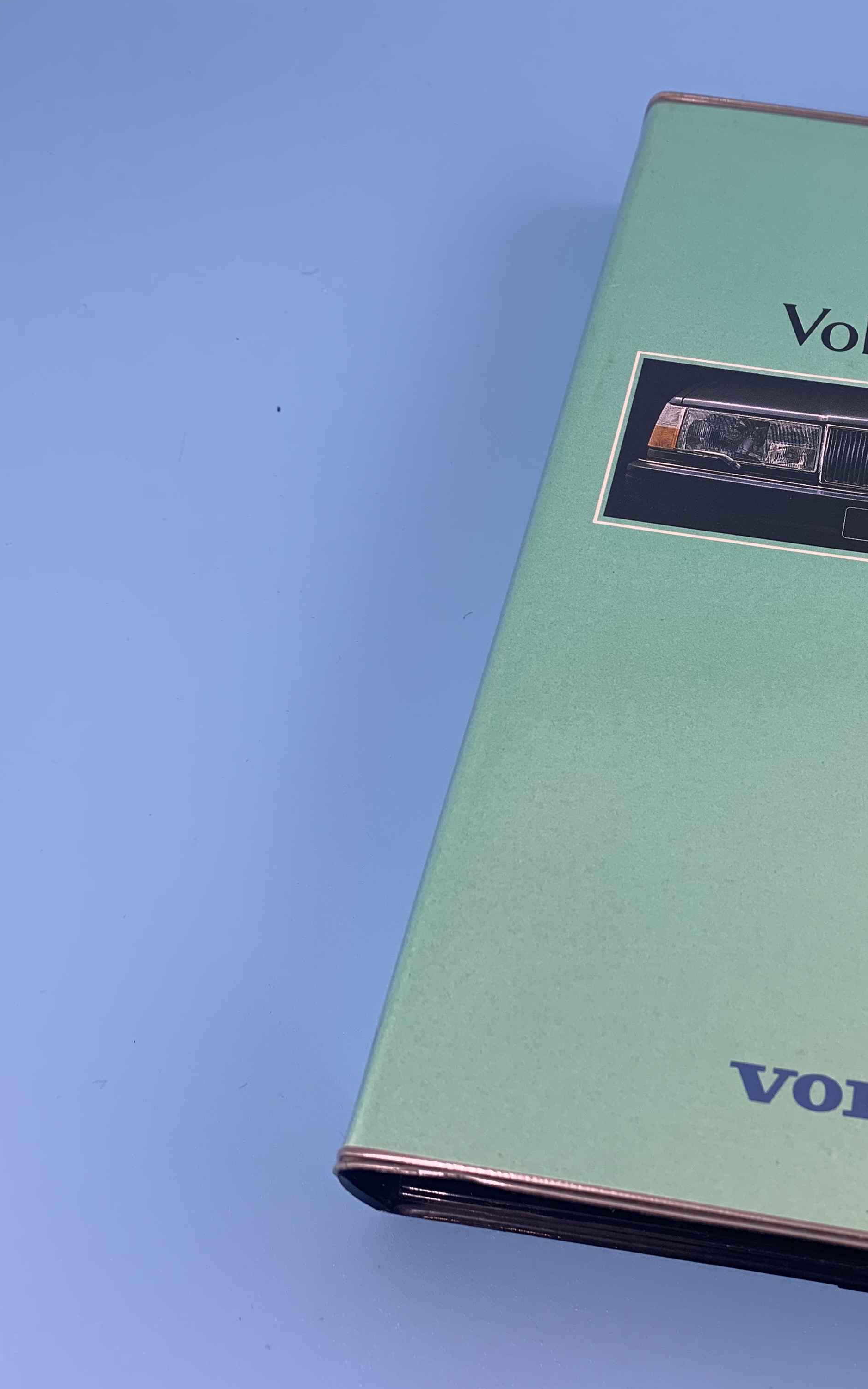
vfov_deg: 52.7
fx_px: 1400
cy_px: 695
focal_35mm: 37
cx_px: 765
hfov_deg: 32.9
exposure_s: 1/100
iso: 32
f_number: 1.8
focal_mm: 4.25
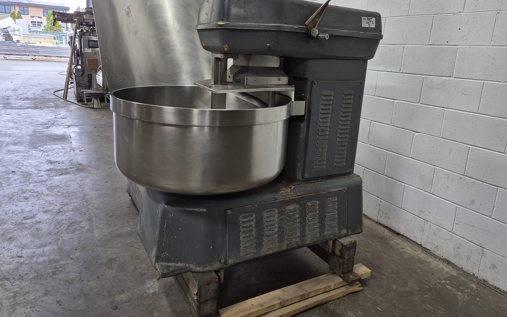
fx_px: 345
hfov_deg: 72.5
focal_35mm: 25
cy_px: 131
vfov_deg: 49.0
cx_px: 252
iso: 125
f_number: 1.8
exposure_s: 1/120
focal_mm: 5.4
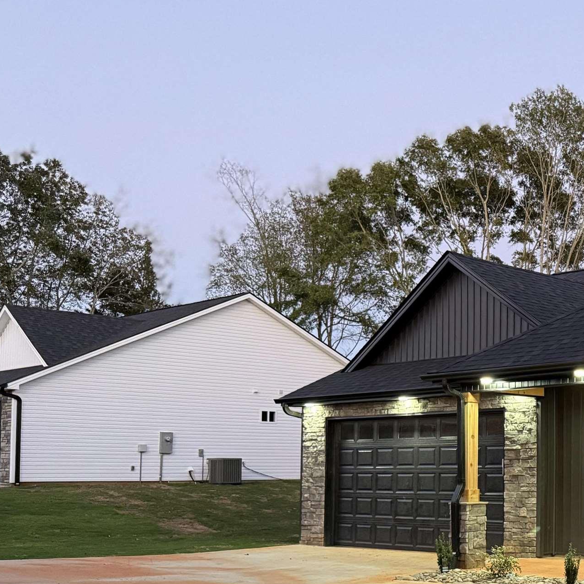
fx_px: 973
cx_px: 669
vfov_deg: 32.9
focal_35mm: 51
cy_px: 414
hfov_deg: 29.5
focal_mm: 6.76
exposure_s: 1/60
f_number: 1.78
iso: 640
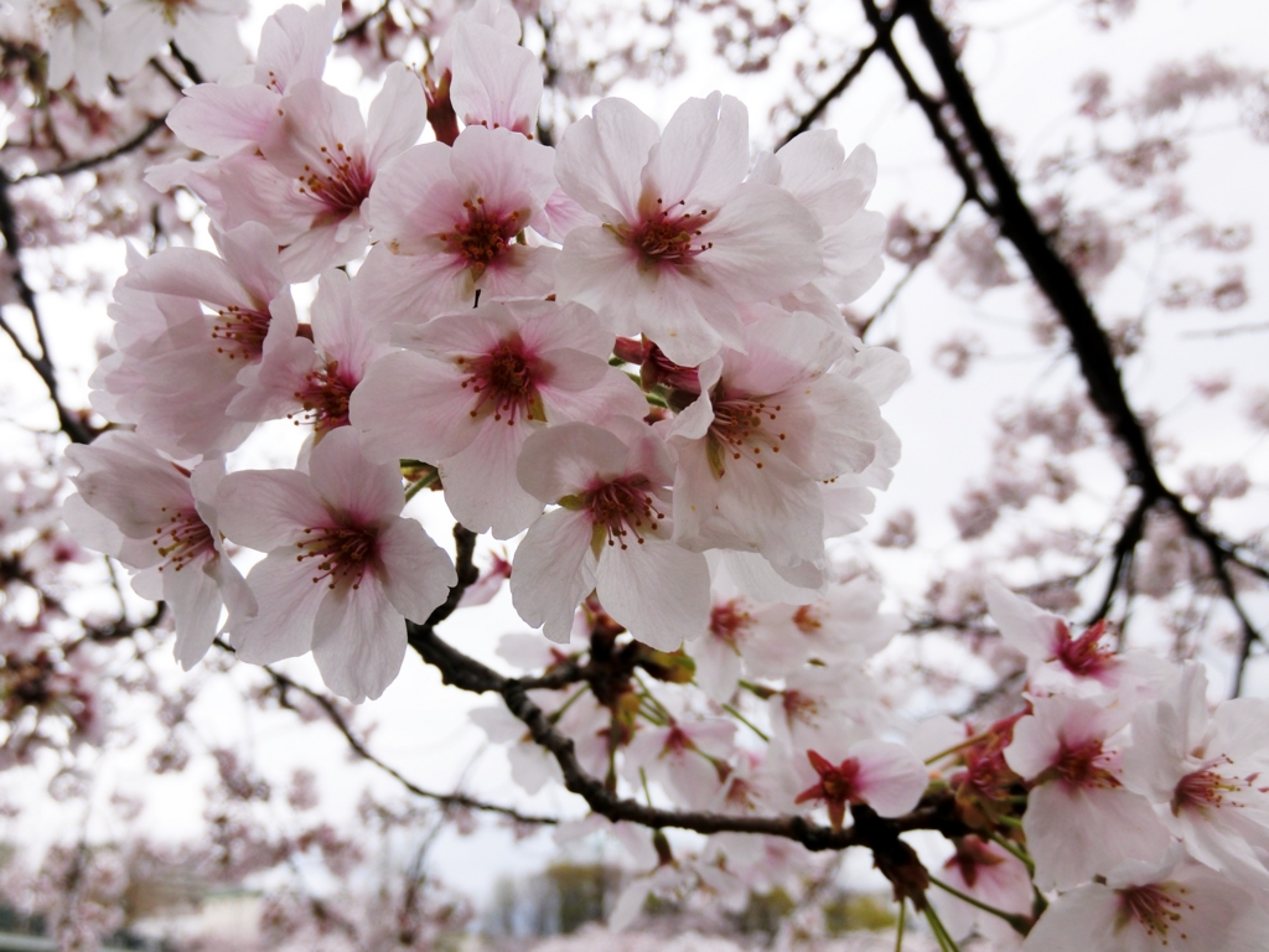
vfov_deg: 39.7
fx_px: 1320
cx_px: 634
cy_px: 476
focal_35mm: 36
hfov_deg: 51.4
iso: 80
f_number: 4
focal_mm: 6.4
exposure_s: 1/400
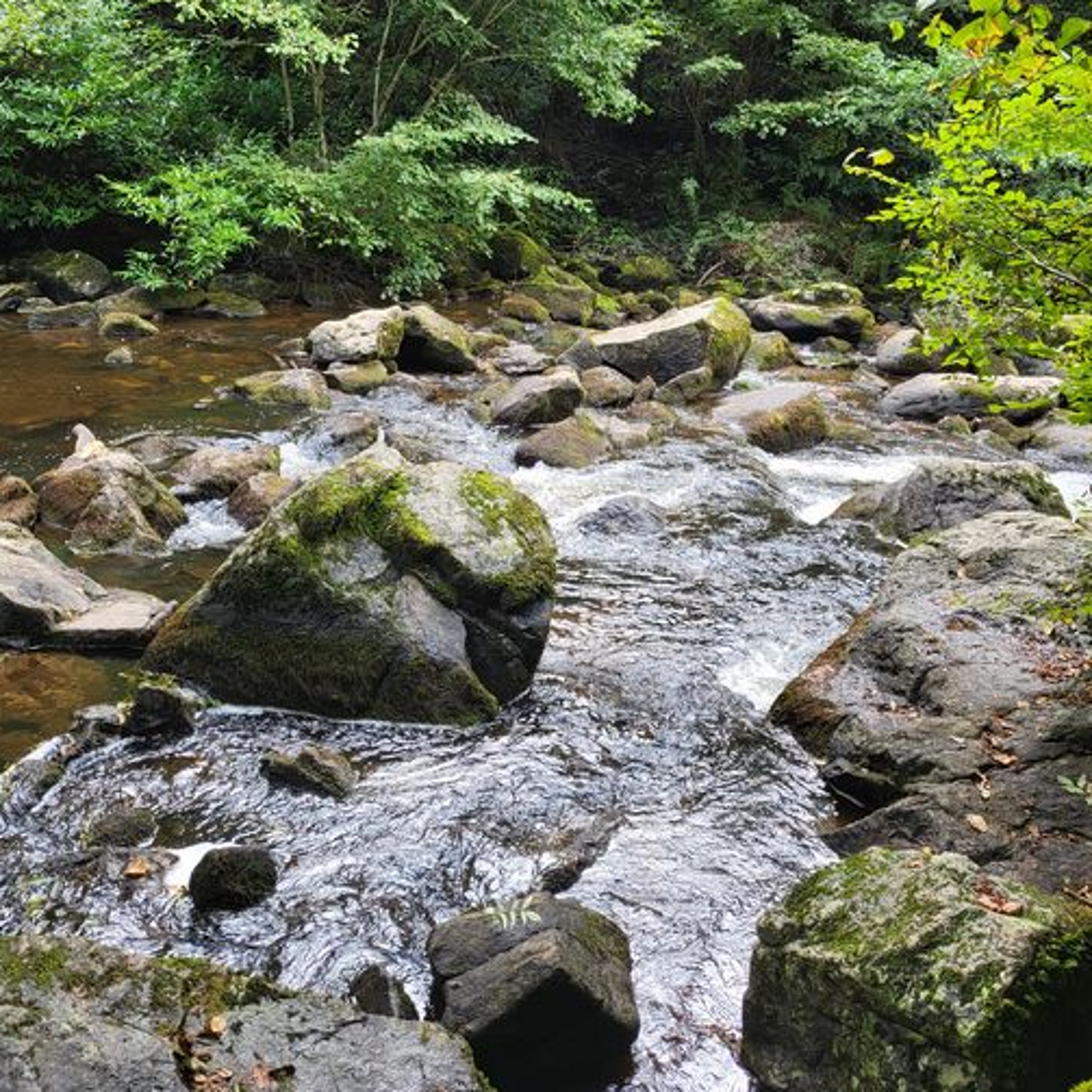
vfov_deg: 50.0
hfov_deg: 51.1
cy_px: 343
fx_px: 1142
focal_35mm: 32
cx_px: 555
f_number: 1.8
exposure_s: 1/100
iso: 50
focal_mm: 4.25
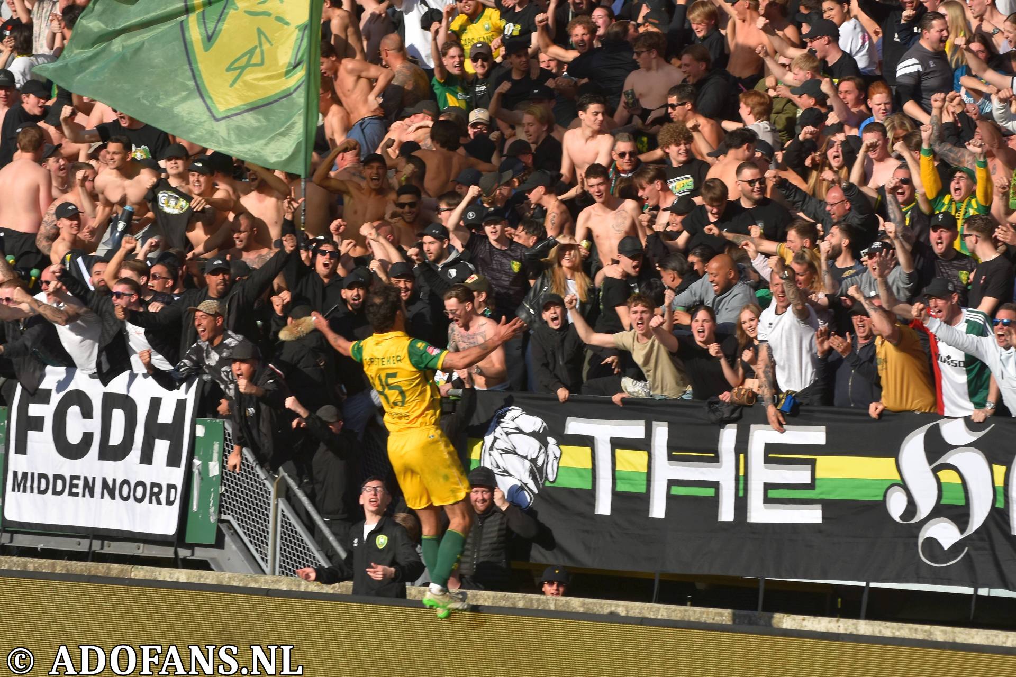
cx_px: 508
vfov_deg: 5.2
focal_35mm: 262
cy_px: 338
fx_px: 7408
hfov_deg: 7.8
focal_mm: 175
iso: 250
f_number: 5.6
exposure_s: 1/1250
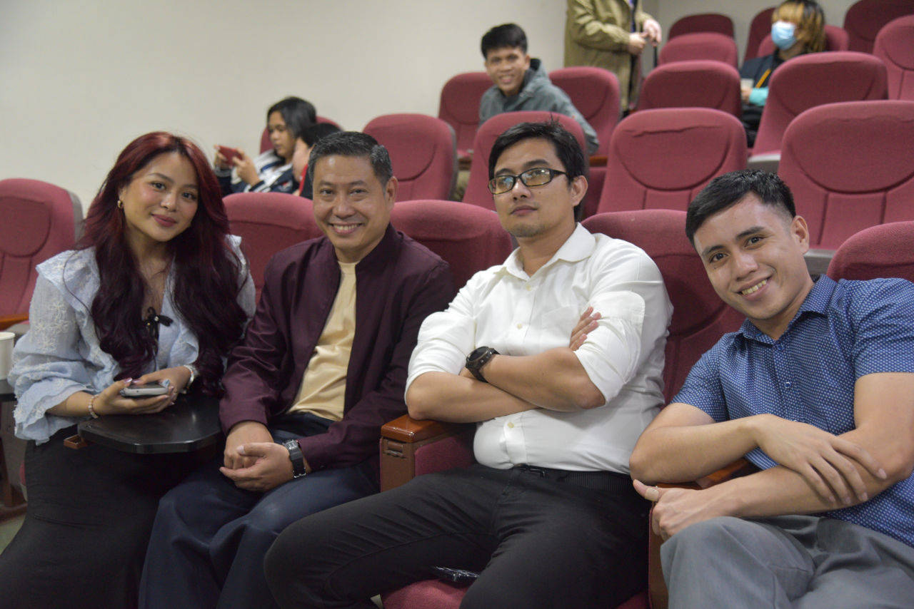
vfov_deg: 30.5
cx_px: 457
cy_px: 304
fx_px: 1117
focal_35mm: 44
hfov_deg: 44.5
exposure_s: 1/60
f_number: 4
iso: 4000
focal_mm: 44
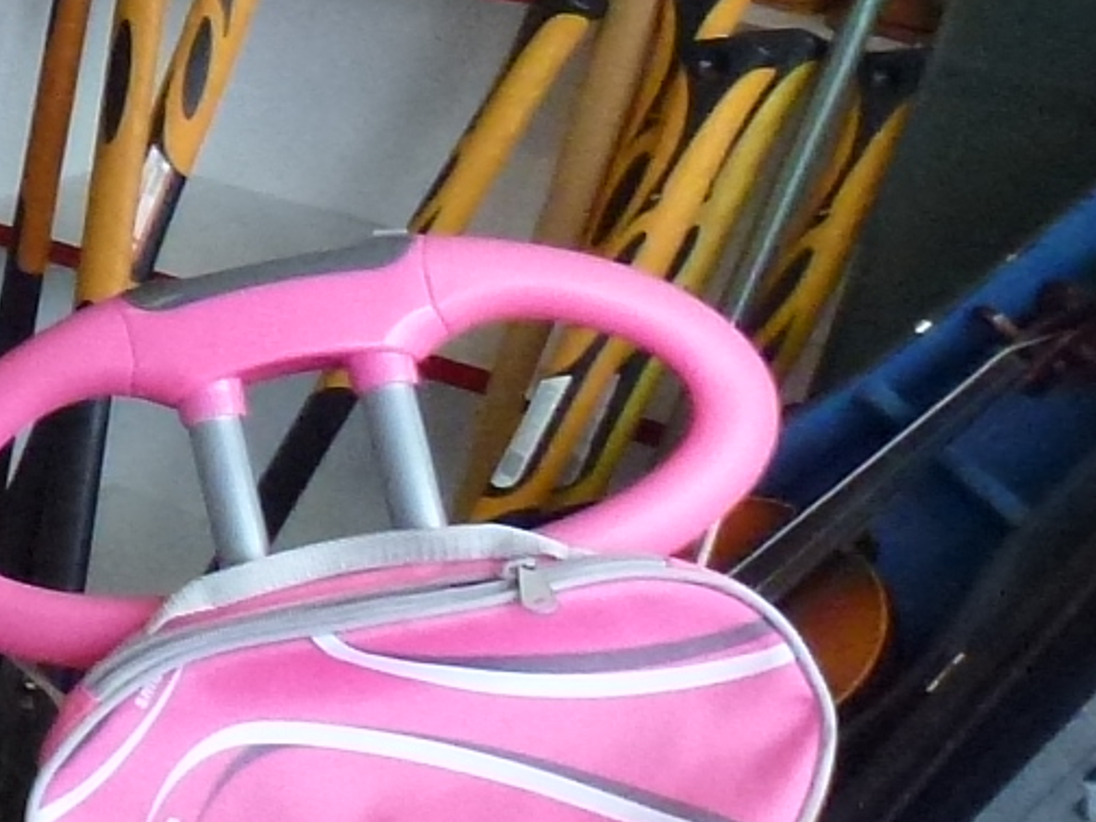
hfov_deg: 12.8
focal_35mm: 122
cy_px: 33
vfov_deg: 12.0
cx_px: -1448
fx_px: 3863
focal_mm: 4.3
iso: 400
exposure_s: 1/50
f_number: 3.3
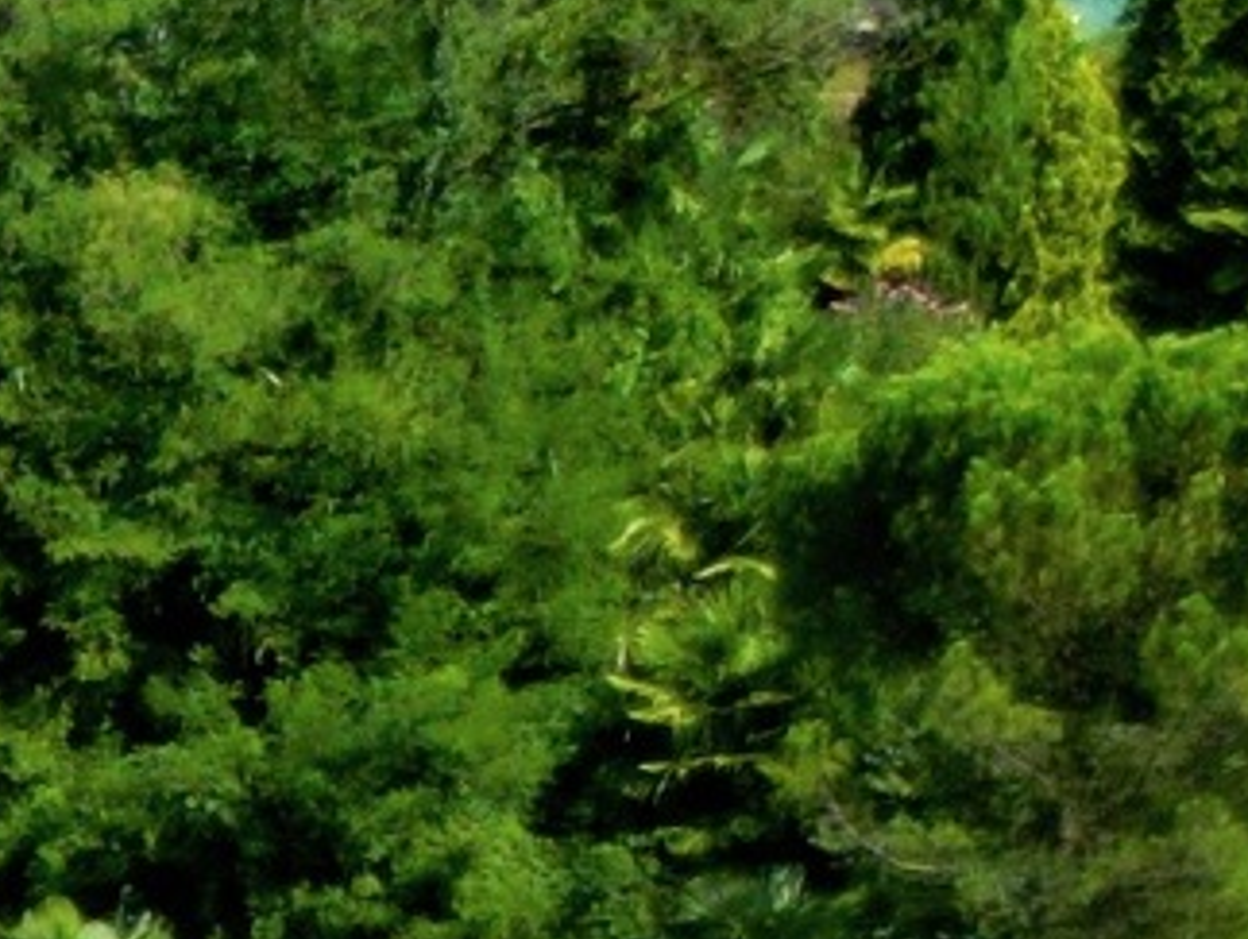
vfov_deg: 6.5
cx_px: -2407
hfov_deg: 8.7
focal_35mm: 190
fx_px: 6858
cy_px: 3625
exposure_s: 1/4000
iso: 150
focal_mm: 6.72
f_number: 1.7
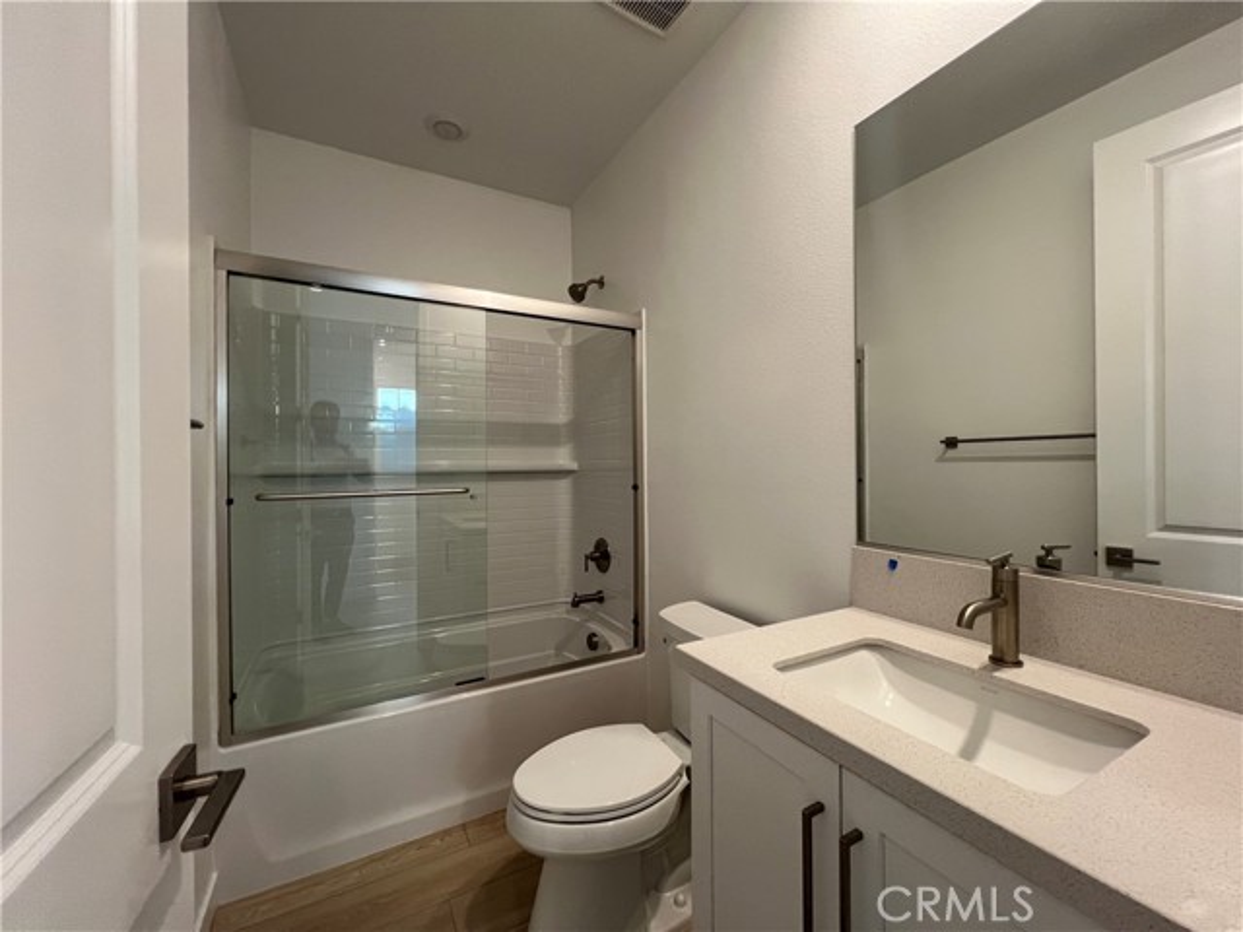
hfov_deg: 106.2
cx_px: 622
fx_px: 467
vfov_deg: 89.9
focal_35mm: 13
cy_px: 466
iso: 250
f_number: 1.8
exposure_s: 1/120
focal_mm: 1.57
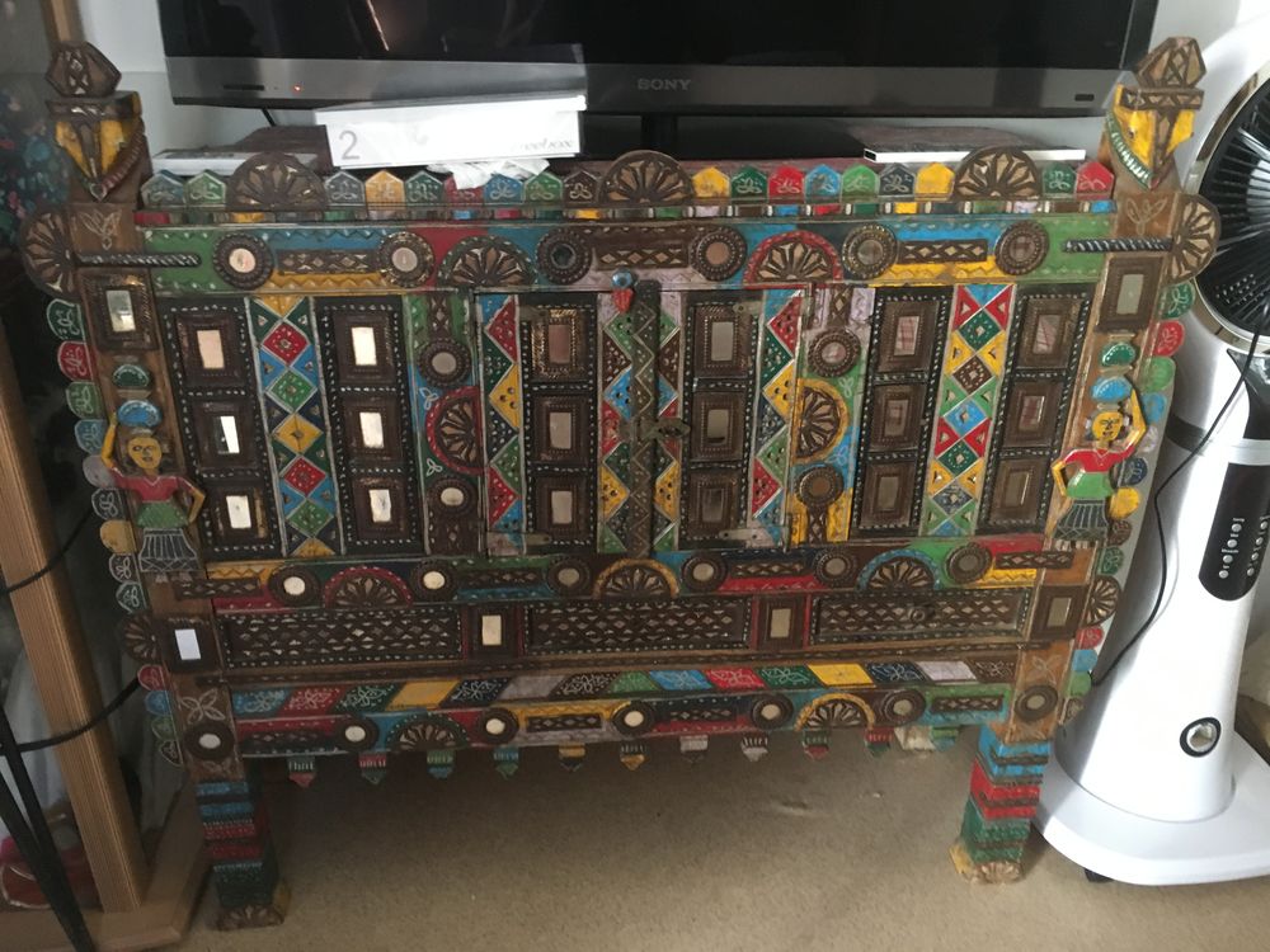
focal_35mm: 29
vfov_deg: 48.2
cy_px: 476
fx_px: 1064
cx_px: 635
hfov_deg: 61.7
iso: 200
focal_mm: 4.15
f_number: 2.2
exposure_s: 1/17
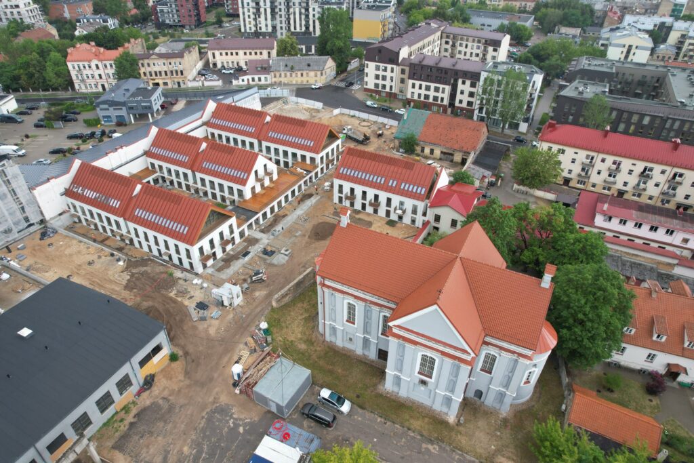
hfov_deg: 78.6
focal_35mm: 22
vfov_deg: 57.2
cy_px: 232
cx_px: 347
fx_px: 424
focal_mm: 8.38
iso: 100
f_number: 2.8
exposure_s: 1/320
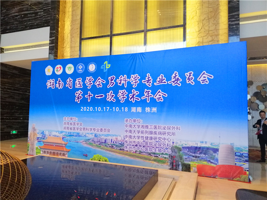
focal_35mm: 26
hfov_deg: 67.3
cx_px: 134
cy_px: 100
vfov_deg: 53.1
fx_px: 201
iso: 400
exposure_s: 1/33.3
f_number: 2.2
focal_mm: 3.81
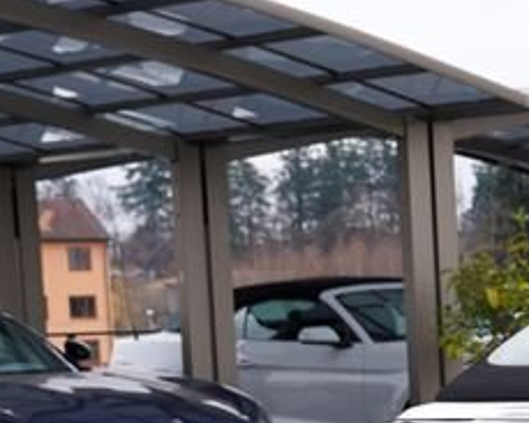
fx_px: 1972
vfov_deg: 11.9
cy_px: 561
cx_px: 882
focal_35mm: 126
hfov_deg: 13.9
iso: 100
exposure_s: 1/100
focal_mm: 30
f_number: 5
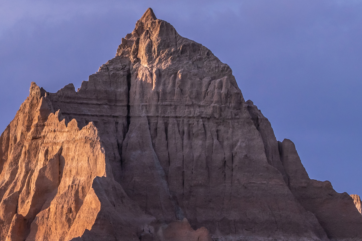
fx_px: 4695
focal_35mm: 467
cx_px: -151
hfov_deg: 4.4
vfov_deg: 2.9
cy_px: 221
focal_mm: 150
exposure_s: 1/500
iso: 100
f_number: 9
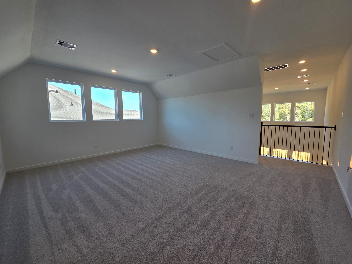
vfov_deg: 89.9
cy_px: 132
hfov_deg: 106.2
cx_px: 176
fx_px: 132
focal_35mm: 13
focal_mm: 2.2
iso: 50
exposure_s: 1/137
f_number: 2.2
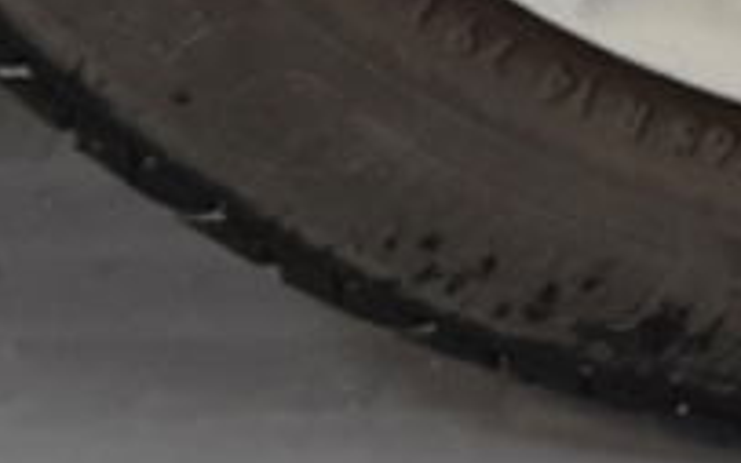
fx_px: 4060
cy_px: -1156
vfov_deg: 5.9
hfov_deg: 10.0
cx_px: 1219
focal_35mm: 201
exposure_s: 1/33
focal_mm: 6.76
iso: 800
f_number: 1.78
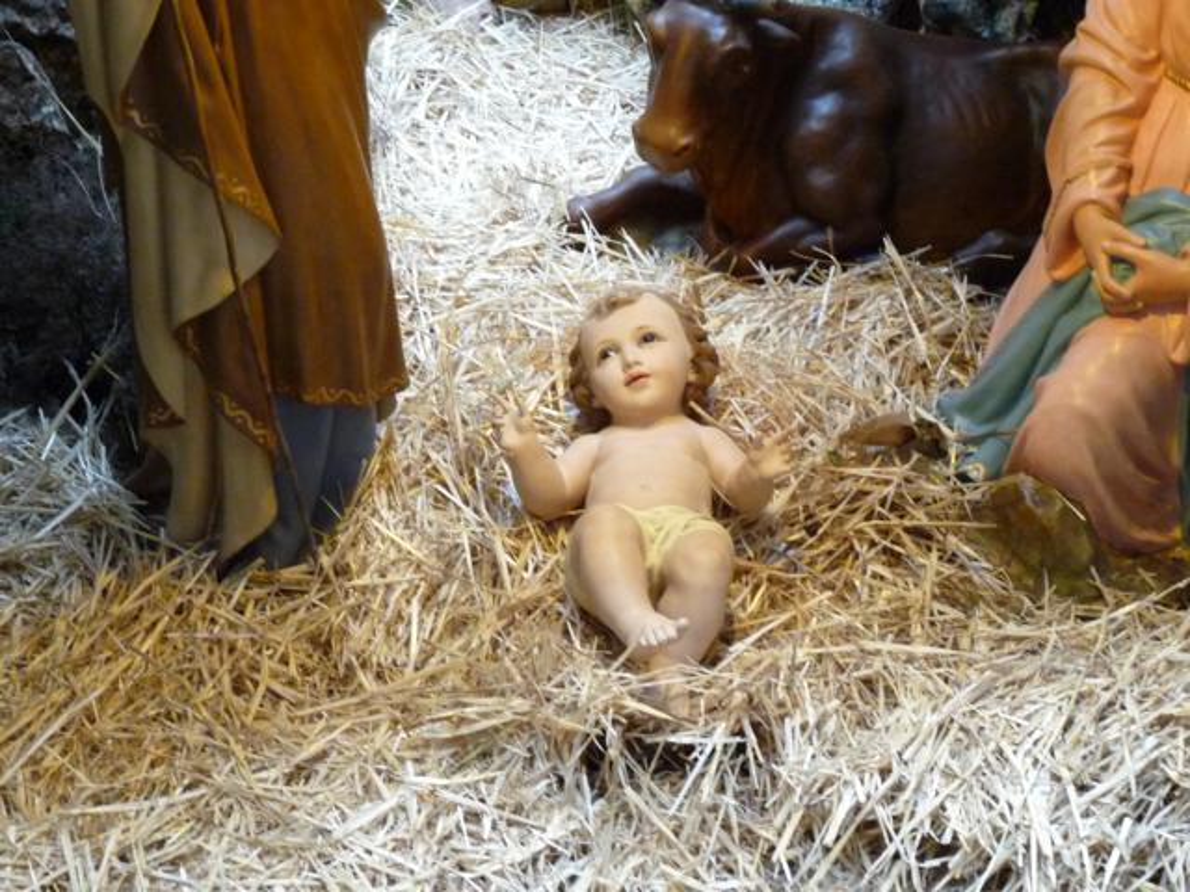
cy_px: 446
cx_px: 595
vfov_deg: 24.0
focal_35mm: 61
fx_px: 2097
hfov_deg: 31.7
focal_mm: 7.6
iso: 400
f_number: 3
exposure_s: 1/13
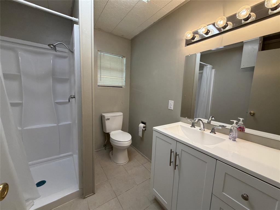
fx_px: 113
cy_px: 105
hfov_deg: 102.1
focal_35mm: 14
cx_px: 140
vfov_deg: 85.7
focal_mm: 2.22
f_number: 2.2
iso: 250
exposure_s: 1/120
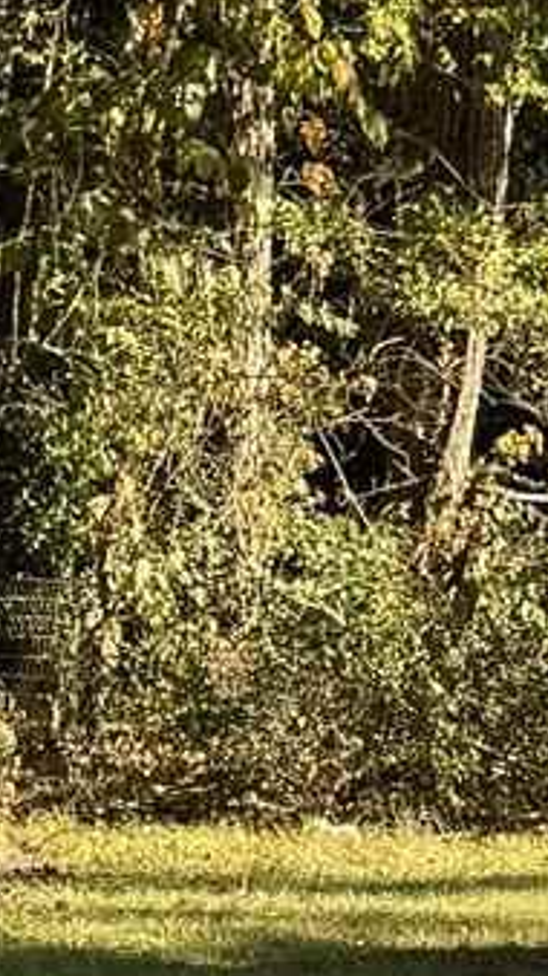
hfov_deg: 6.7
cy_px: 1311
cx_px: -346
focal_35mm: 178
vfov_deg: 11.7
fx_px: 4600
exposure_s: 1/739
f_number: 1.78
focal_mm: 6.76
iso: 80
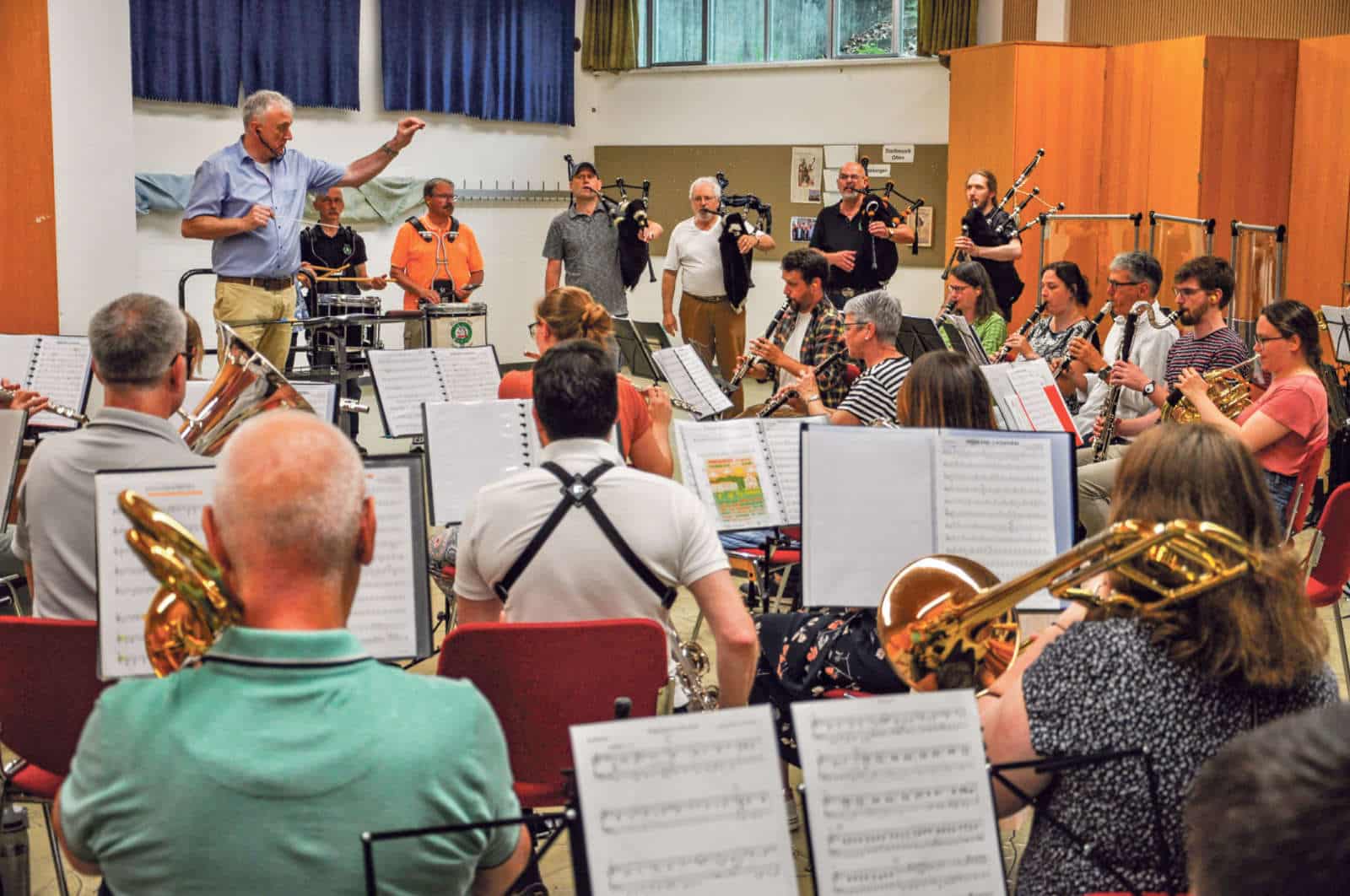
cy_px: 448
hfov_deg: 41.2
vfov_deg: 28.0
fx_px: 1797
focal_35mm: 48
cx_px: 675
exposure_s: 1/80
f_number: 4.5
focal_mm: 32
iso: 400
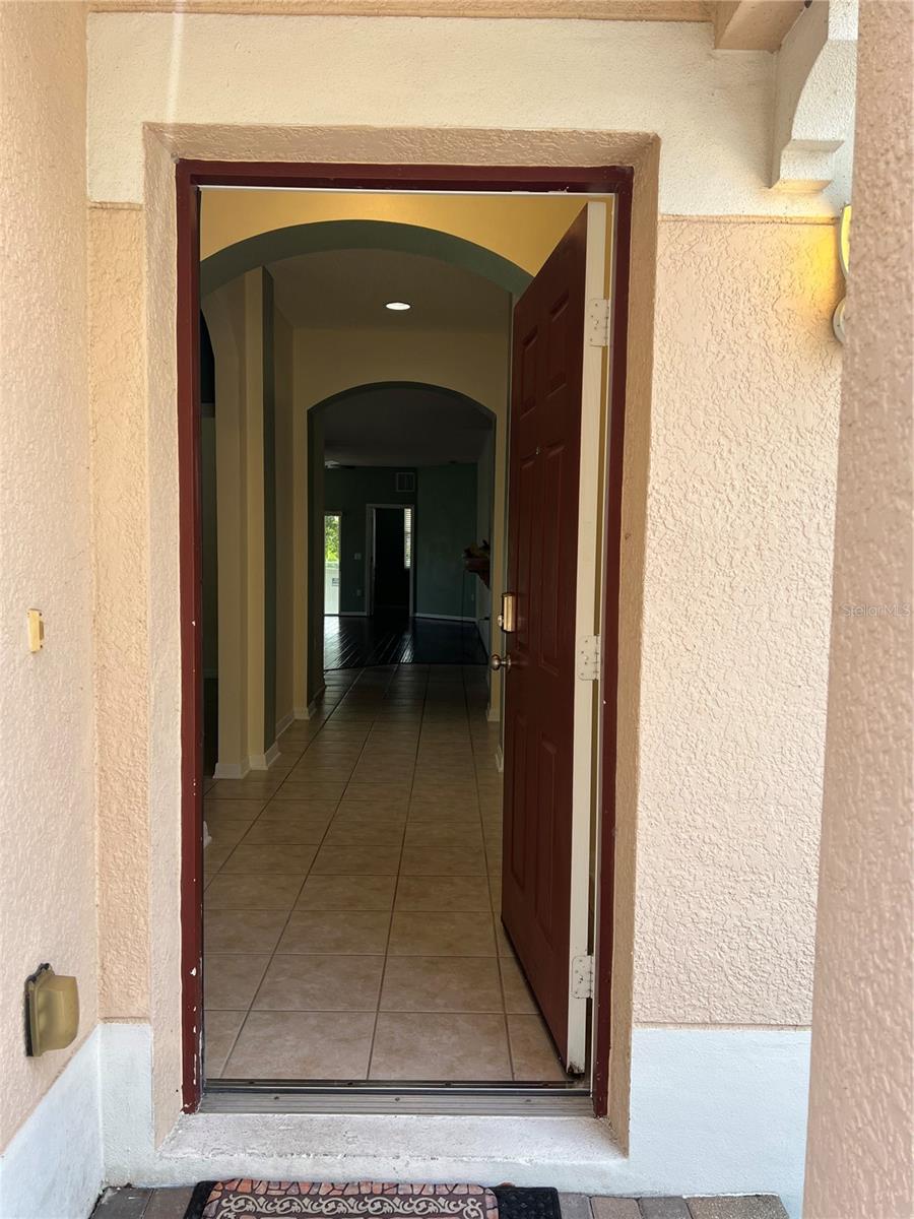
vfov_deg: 67.3
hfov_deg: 53.1
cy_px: 610
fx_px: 915
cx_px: 457
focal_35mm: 26
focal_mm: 5.7
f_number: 1.5
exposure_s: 1/521
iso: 50
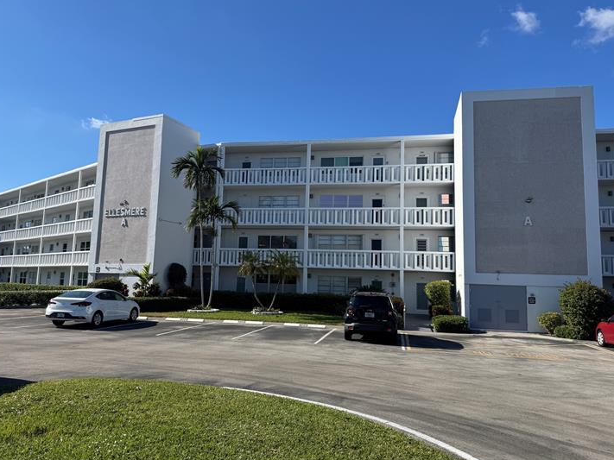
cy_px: 230
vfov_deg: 51.3
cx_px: 294
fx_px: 479
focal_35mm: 27
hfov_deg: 65.3
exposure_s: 1/4310
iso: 80
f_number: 1.78
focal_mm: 6.76
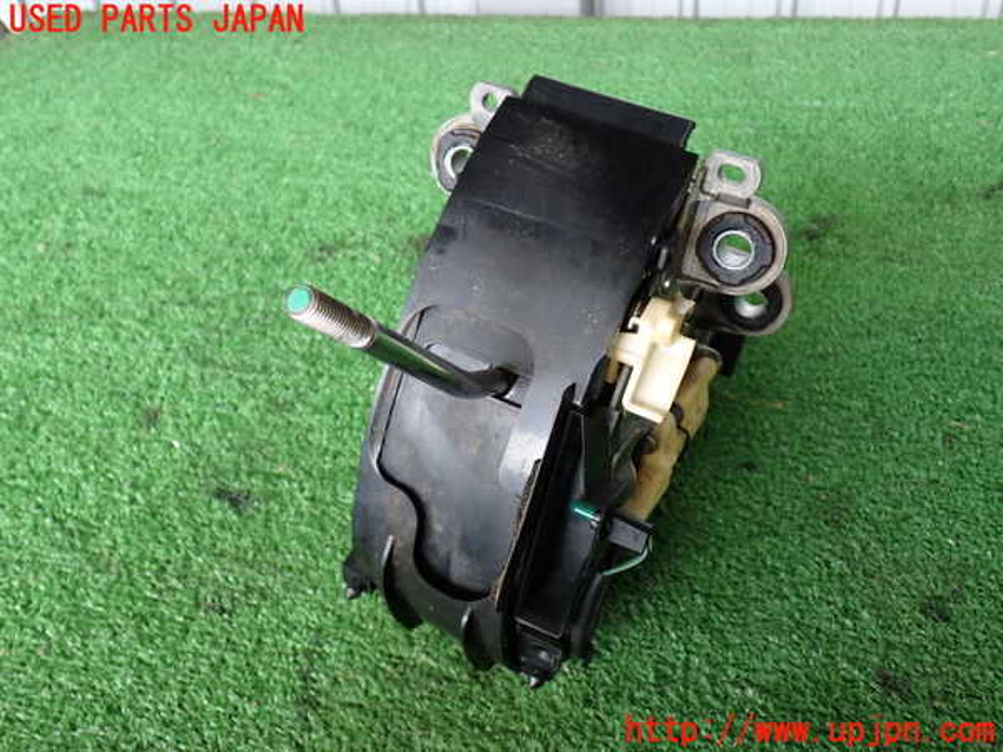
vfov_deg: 39.7
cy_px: 376
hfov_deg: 51.4
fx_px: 1043
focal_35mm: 36
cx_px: 502
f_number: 2.5
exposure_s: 1/40
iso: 200
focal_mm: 6.37
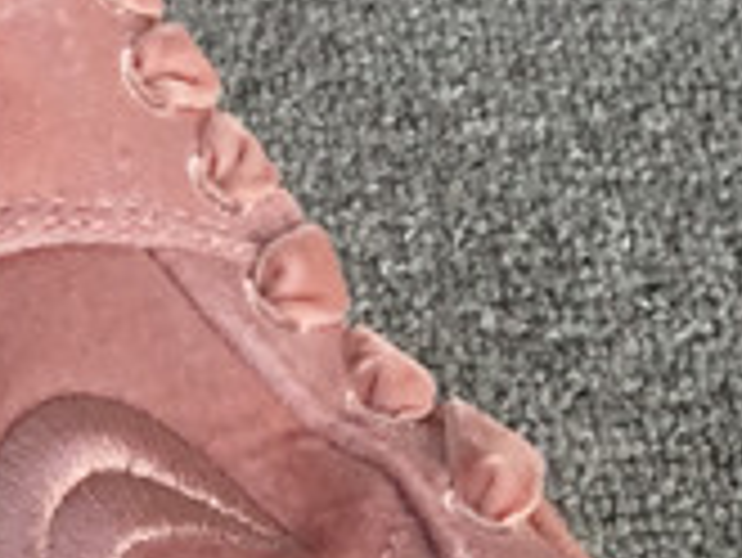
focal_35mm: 169
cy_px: 556
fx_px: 3625
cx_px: -562
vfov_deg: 8.7
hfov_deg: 11.0
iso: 25
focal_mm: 3.3
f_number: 2.4
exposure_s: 1/407
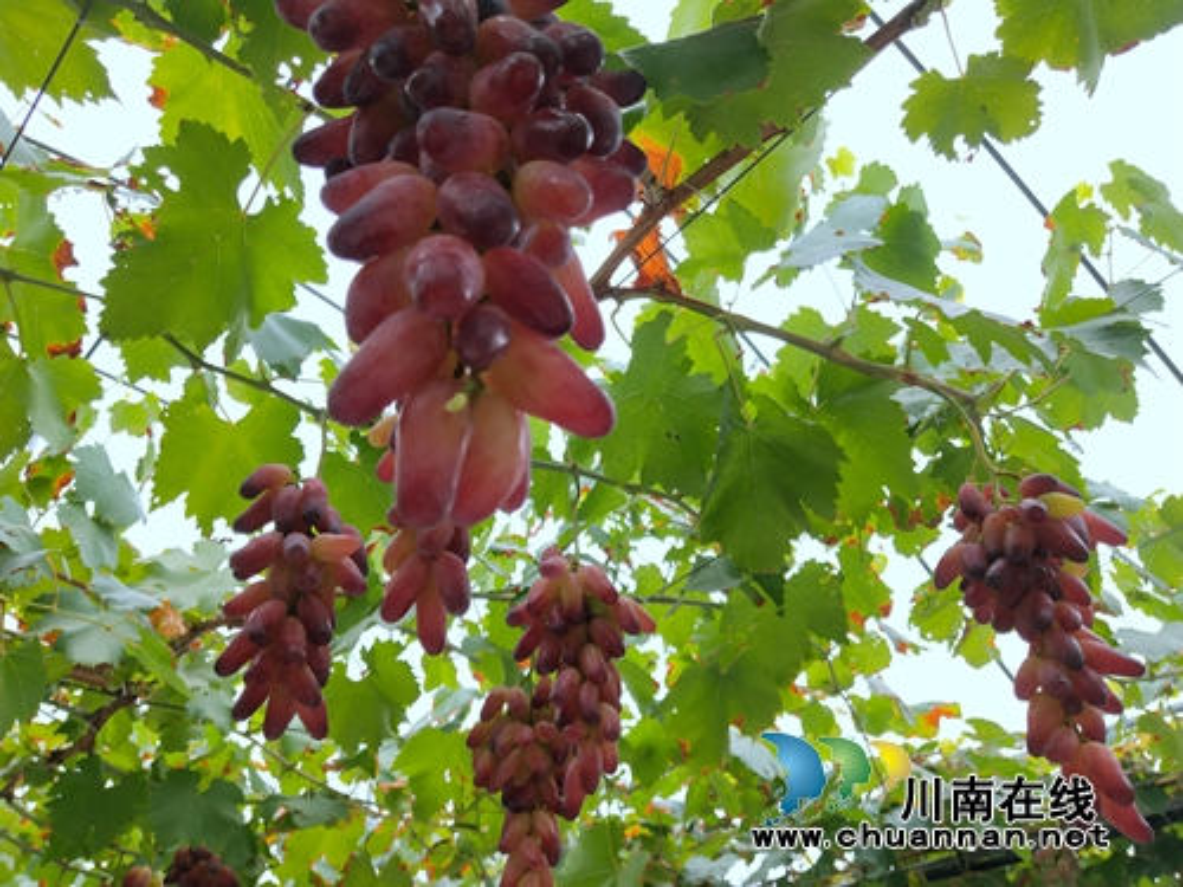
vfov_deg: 46.8
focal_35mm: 30
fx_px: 1025
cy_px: 444
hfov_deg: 60.0
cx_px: 592
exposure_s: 1/369
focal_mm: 3.95
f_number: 1.8
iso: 125
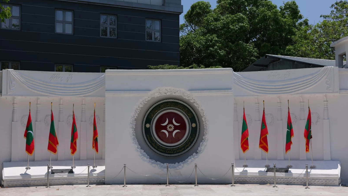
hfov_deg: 42.1
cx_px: 172
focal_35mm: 49
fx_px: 452
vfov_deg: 24.4
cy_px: 101
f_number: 8
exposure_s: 1/400
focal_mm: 46
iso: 100
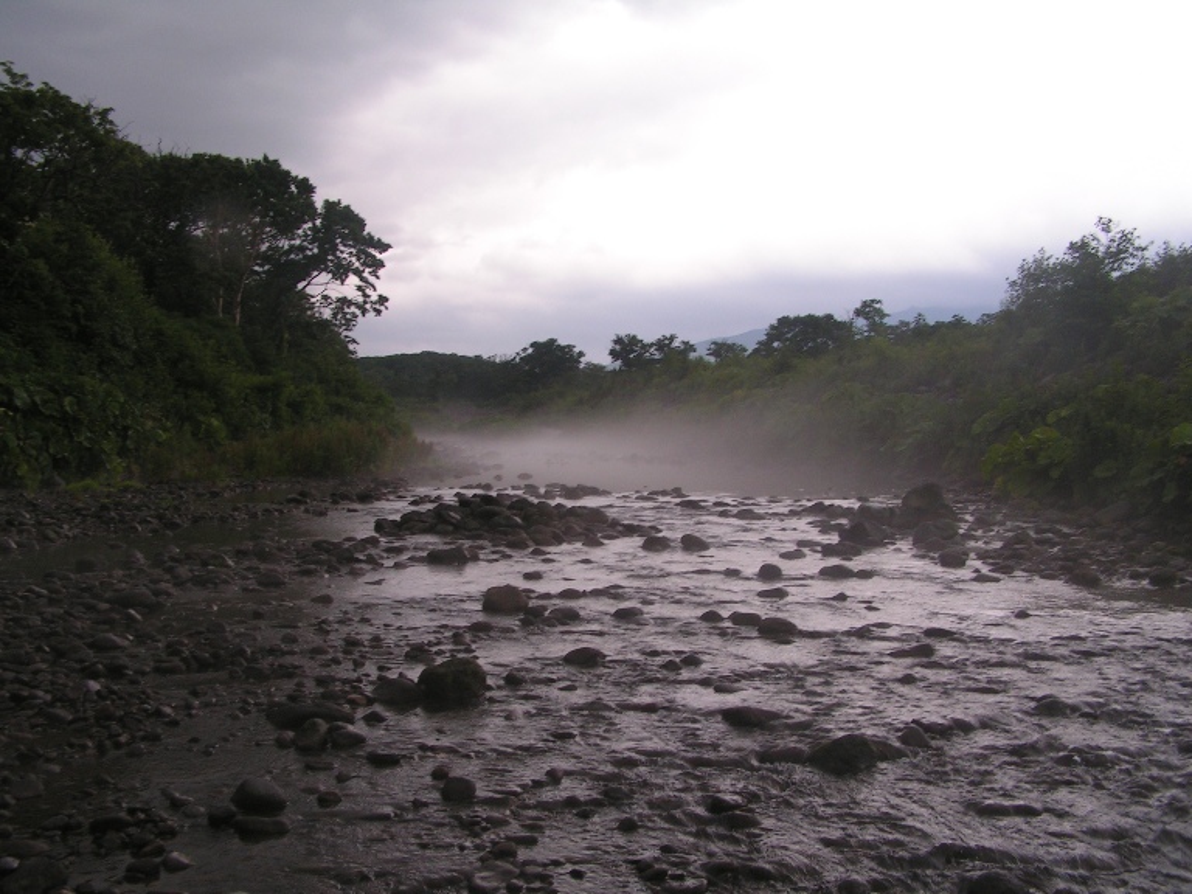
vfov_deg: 37.7
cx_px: 596
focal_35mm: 38
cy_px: 447
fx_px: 1309
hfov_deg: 49.0
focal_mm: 6.3
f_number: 4.5
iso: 50
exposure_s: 1/50
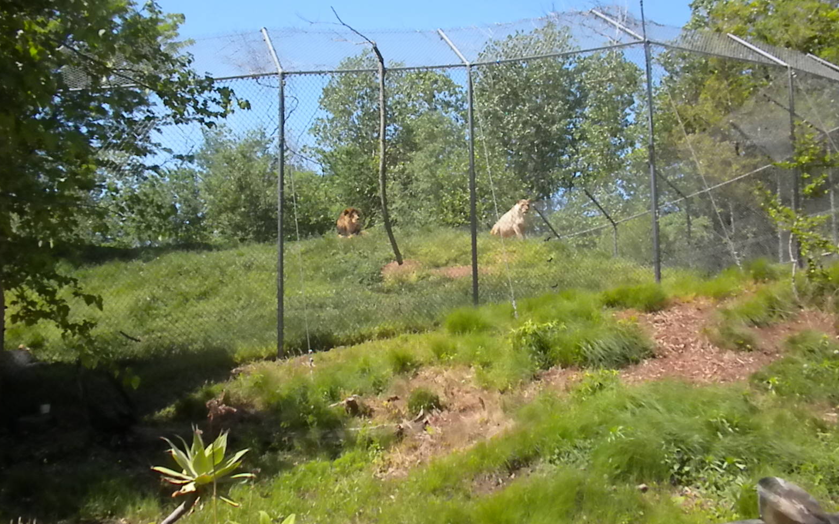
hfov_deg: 49.3
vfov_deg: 31.9
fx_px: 914
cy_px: 222
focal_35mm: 40
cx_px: 420
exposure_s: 1/408
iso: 640
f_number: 10
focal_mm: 6.6
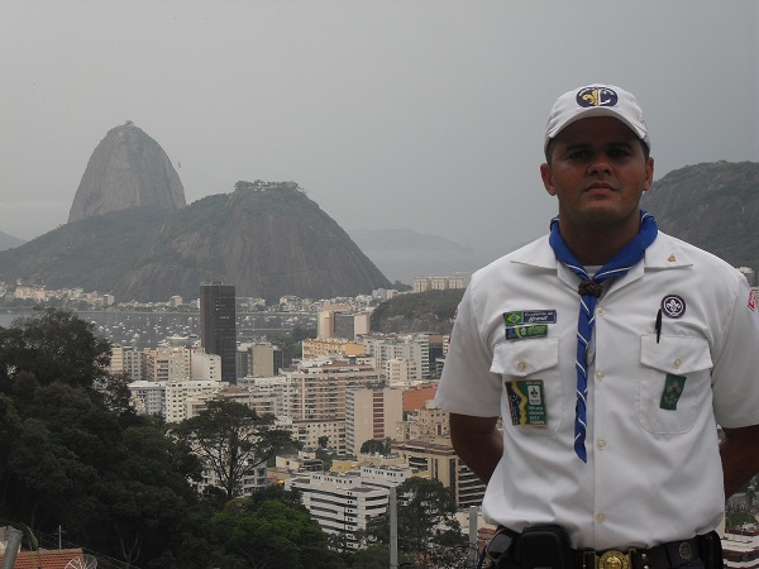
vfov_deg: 18.4
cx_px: 380
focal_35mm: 80
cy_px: 284
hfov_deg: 24.4
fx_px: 1754
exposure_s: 1/500
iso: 100
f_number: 4.4
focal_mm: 14.1
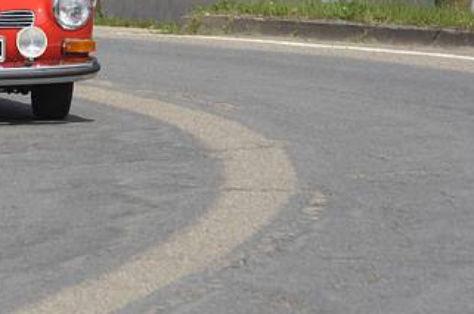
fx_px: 4917
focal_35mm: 374
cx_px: -103
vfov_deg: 3.7
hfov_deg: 5.5
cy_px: 46
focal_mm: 150
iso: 200
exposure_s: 1/250
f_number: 11
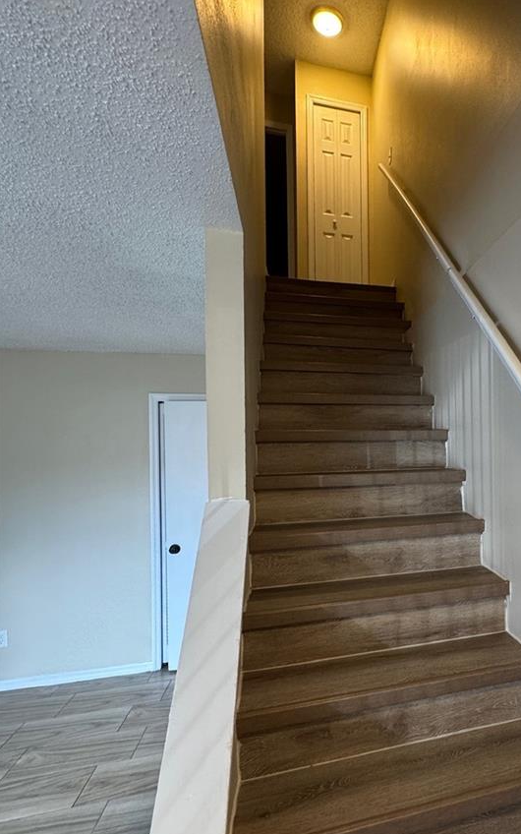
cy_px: 447
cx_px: 438
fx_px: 477
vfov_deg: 82.2
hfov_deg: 52.4
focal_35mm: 21
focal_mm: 2.22
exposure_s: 1/60
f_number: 2.2
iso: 200
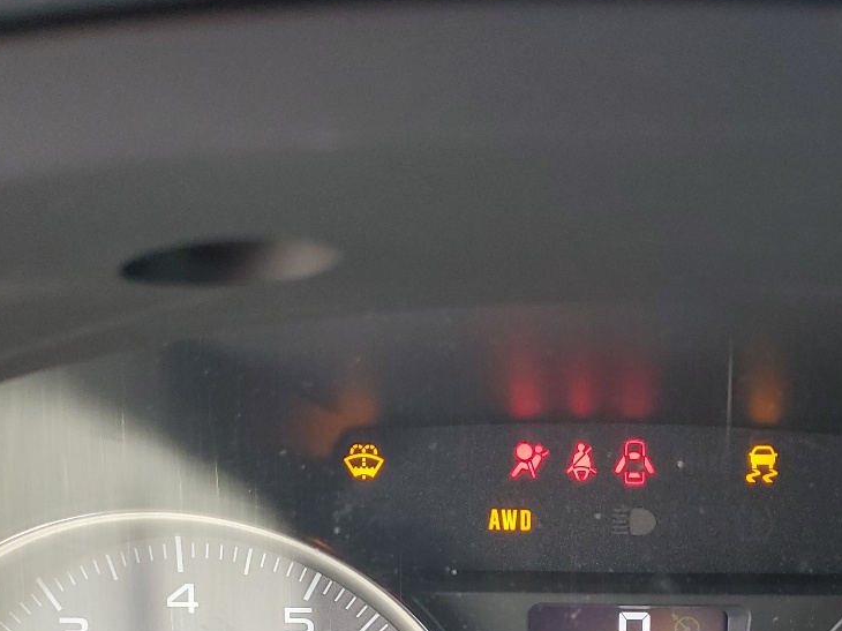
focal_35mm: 57
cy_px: 675
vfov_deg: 24.1
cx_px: 596
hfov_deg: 33.3
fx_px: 1386
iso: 78
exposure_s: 1/120
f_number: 1.5
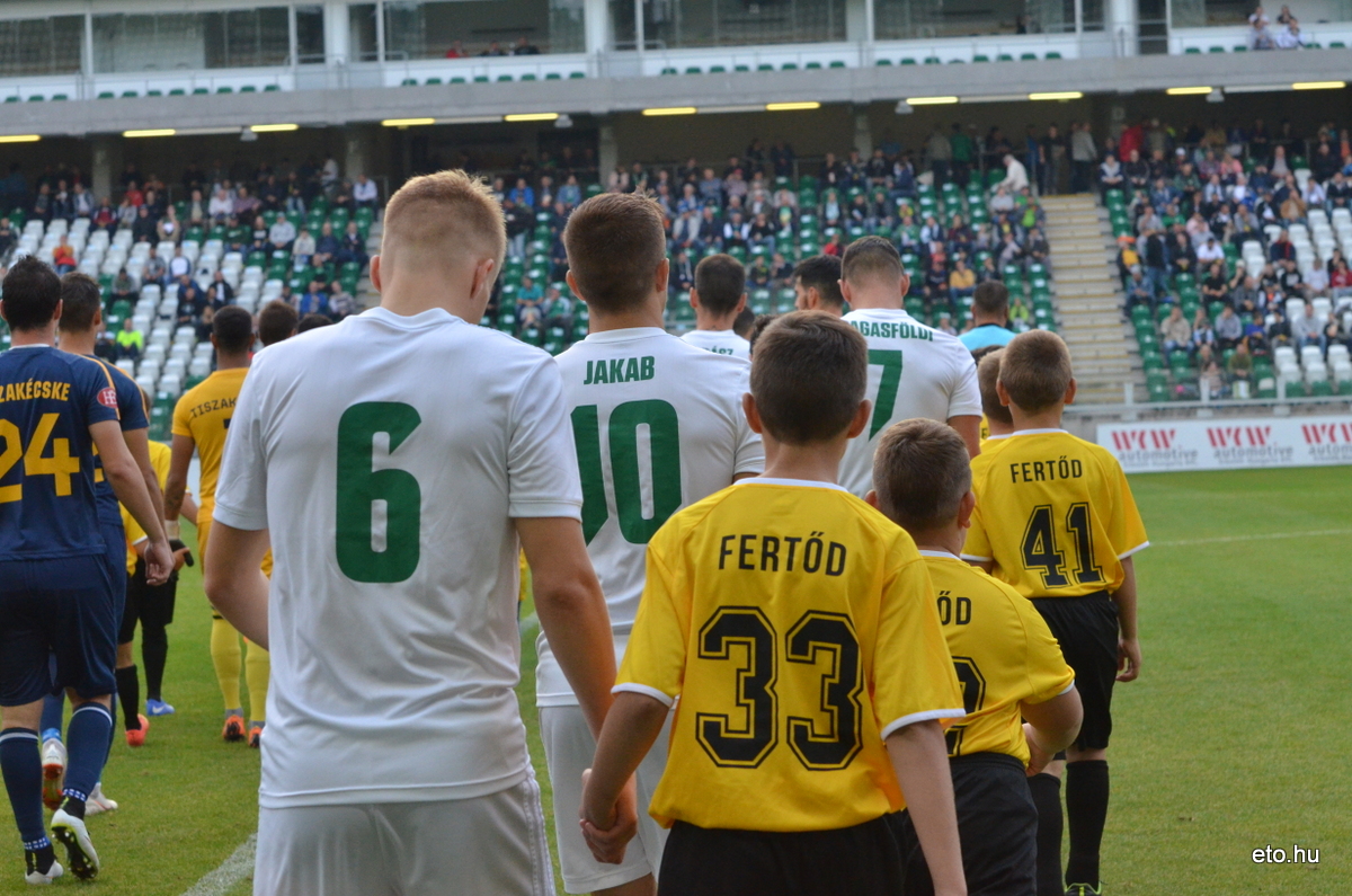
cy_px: 448
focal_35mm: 105
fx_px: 3935
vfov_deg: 13.0
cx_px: 676
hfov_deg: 19.5
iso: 1600
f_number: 6.3
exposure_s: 1/640
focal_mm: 70
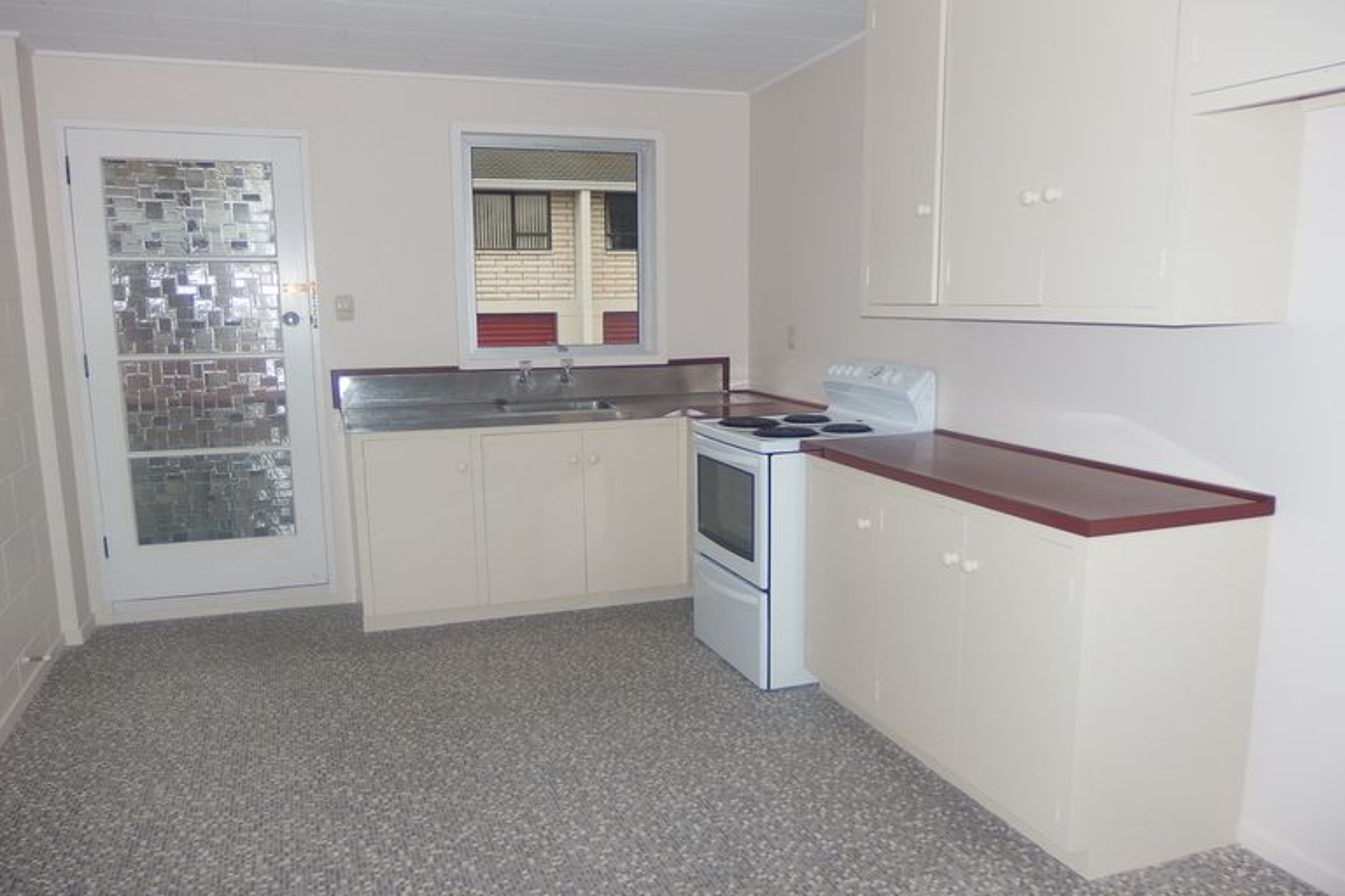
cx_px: 672
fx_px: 971
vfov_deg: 49.6
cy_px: 448
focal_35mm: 26
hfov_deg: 69.4
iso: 100
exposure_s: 1/2000
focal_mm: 4.7
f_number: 1.8
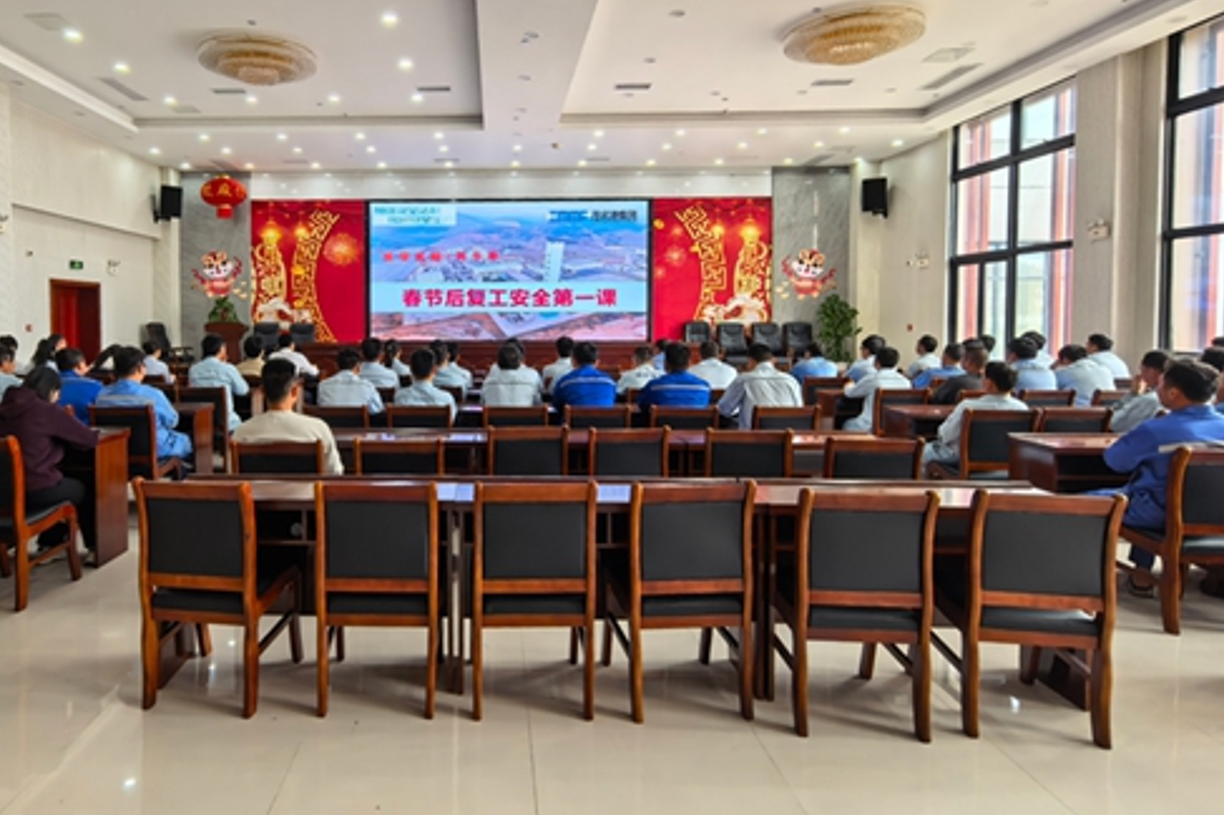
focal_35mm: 20
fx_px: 680
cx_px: 467
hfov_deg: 82.6
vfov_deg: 61.5
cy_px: 345
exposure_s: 1/100
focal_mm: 1.95
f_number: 2.2
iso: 125
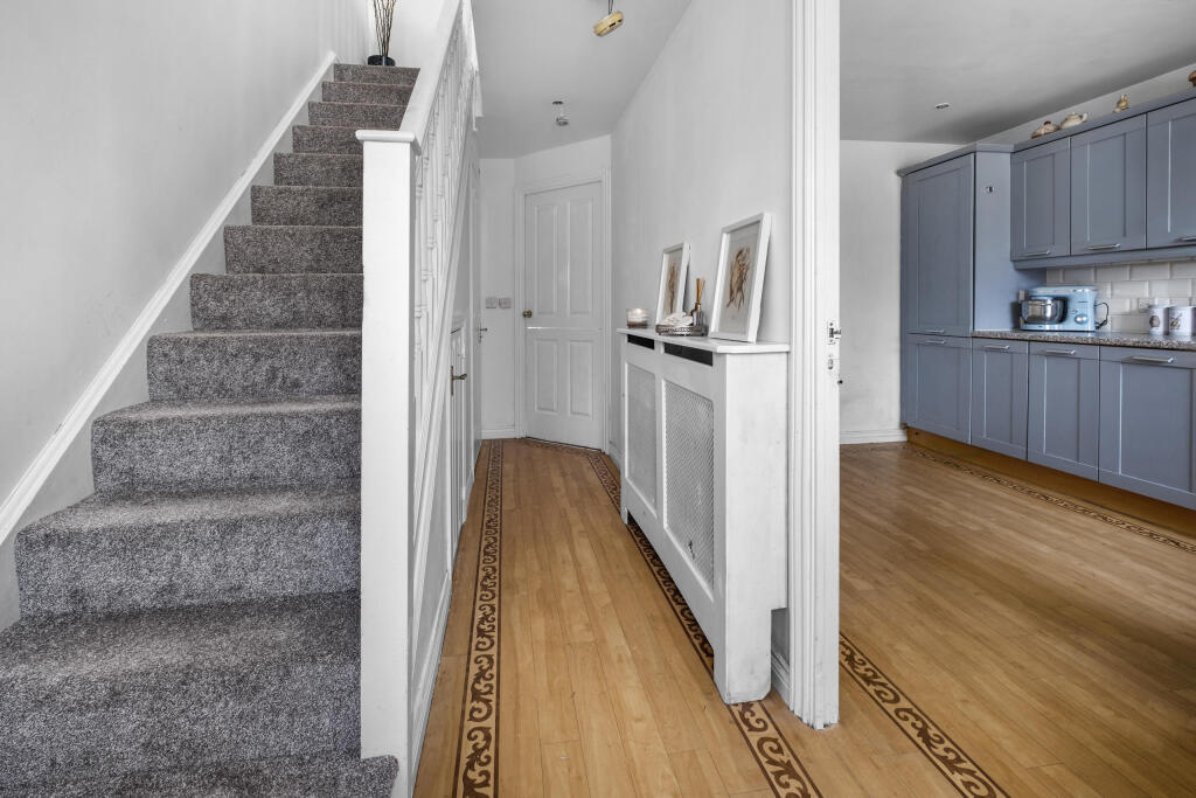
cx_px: 598
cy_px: 399
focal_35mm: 15
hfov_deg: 100.4
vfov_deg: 77.3
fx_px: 498
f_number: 8
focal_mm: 10
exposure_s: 1/2
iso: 160
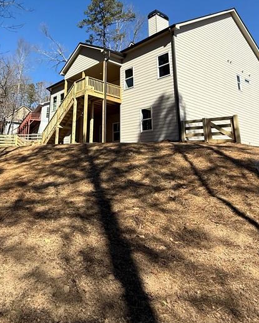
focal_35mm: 27
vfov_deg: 61.9
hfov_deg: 51.0
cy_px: 99
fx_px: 258
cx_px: 65
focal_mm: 2.22
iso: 50
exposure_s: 1/1572
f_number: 2.2
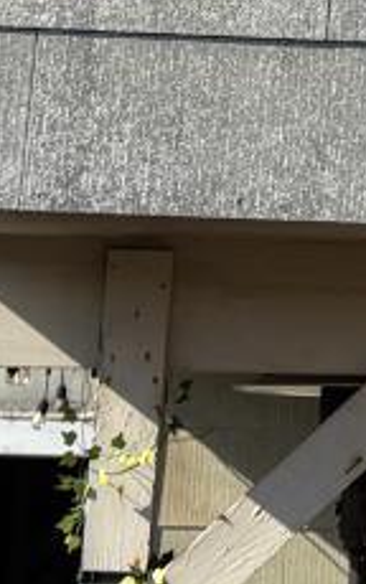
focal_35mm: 180
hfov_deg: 7.0
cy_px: -321
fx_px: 2869
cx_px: 798
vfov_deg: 11.1
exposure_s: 1/3279
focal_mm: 5.96
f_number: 1.6
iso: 50
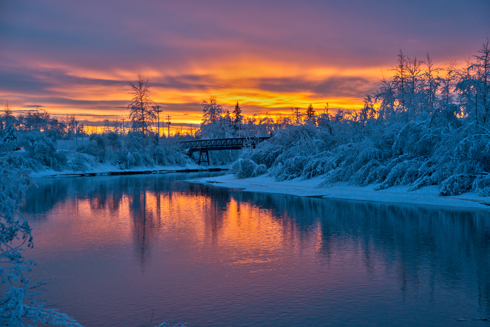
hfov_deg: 30.5
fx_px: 899
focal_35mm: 66
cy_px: 164
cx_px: 245
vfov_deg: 20.6
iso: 500
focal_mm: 66
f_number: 7.1
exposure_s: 1/100
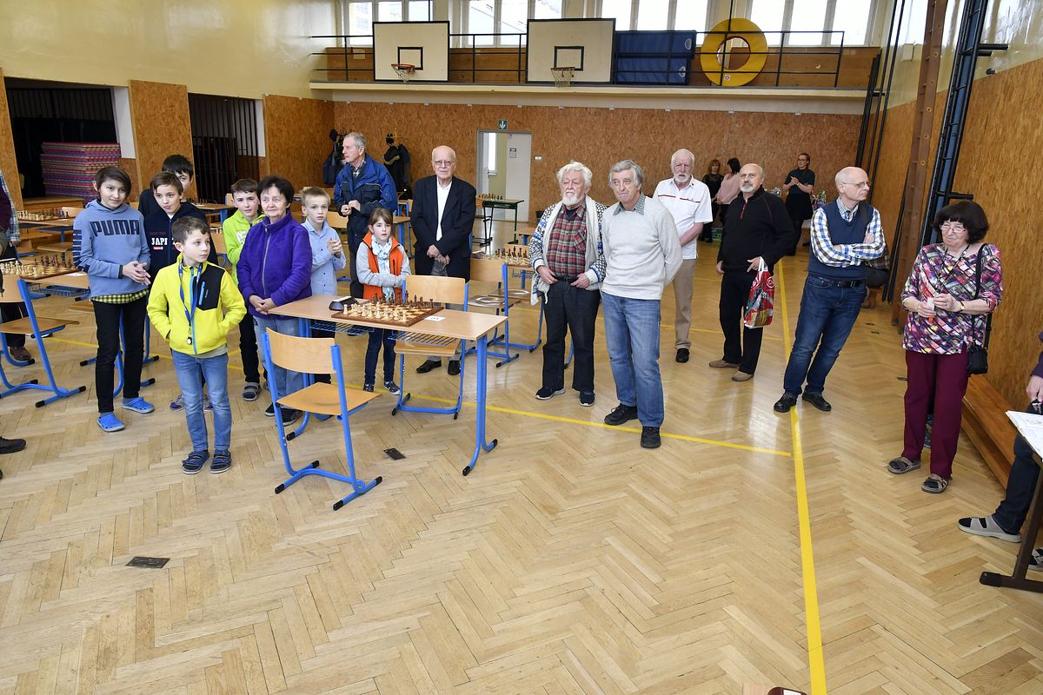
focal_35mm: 24
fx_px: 695
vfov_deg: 53.1
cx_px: 522
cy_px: 348
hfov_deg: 73.7
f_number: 6.3
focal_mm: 16
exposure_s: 1/160
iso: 1250
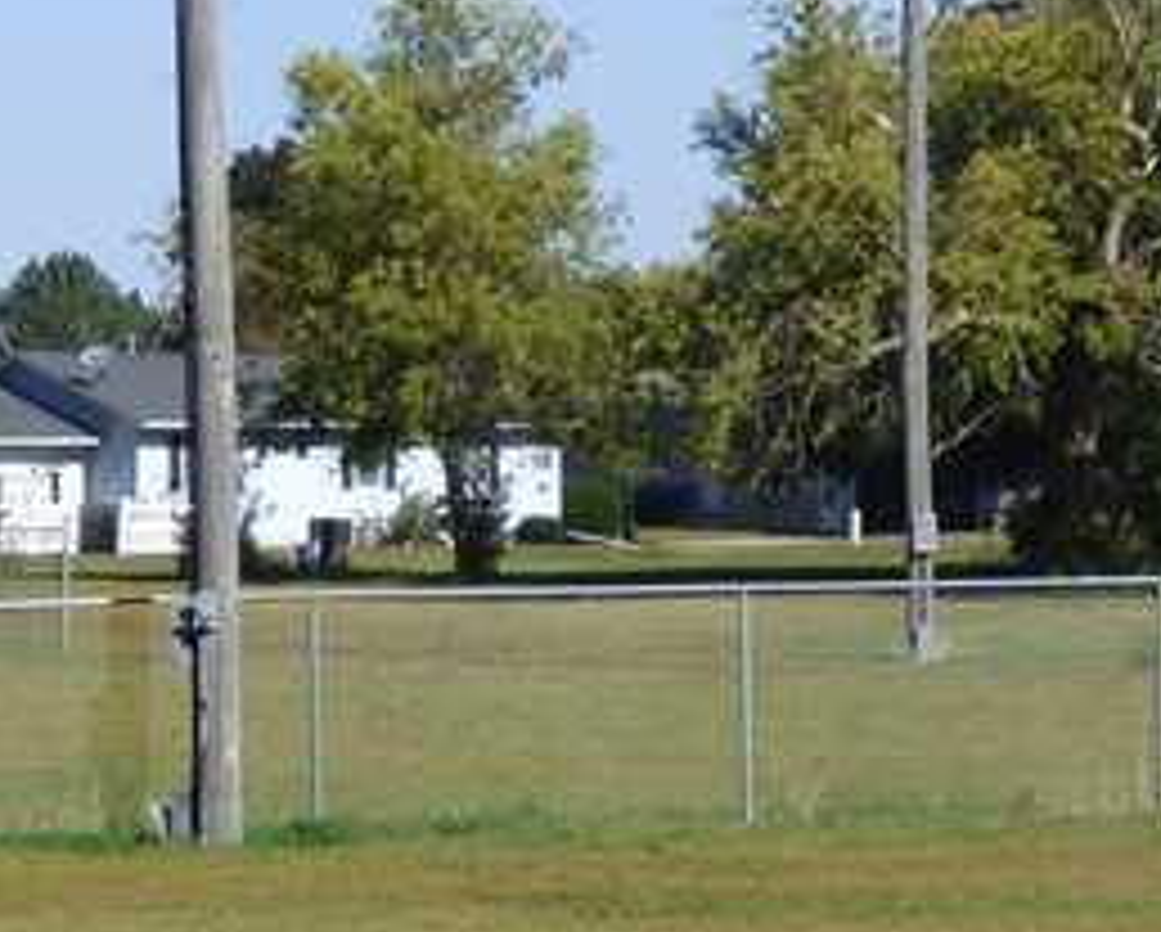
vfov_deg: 6.4
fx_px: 8325
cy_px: 468
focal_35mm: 242
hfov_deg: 8.0
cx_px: 279
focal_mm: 8.68
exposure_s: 1/1300
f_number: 3.8
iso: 100
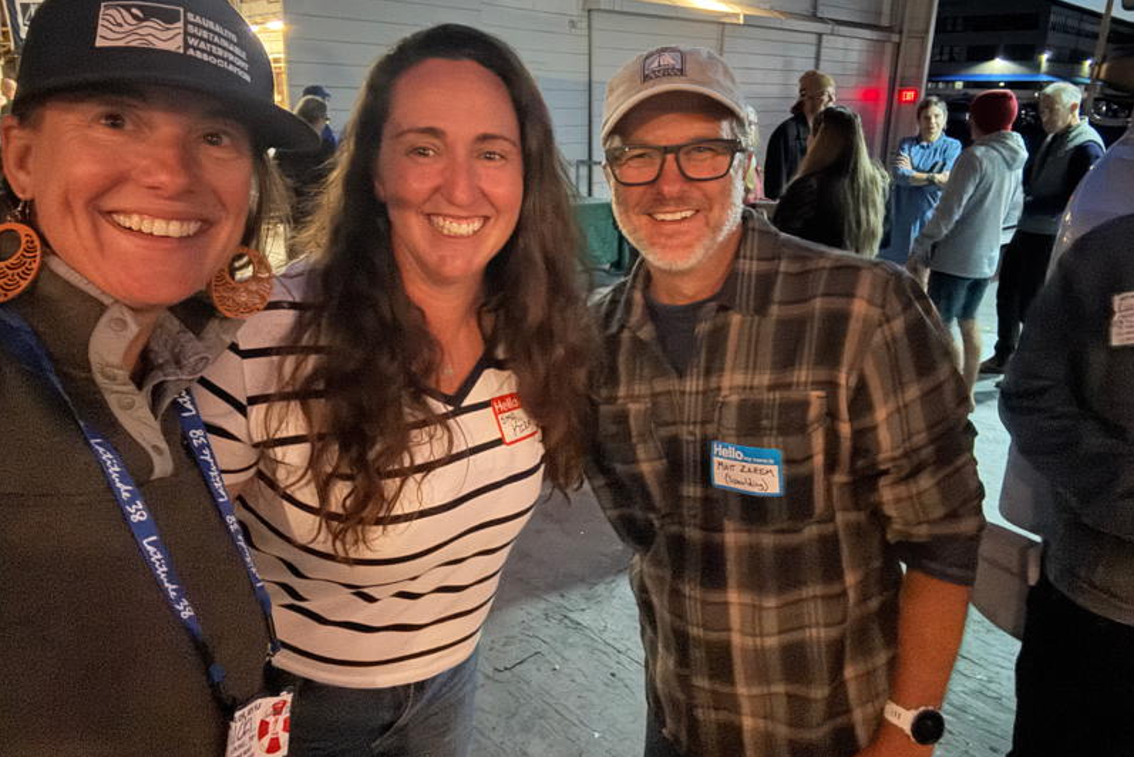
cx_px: 566
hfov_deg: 73.7
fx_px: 756
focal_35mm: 24
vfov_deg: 53.0
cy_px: 334
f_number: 1.9
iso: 2500
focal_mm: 2.69
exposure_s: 1/15
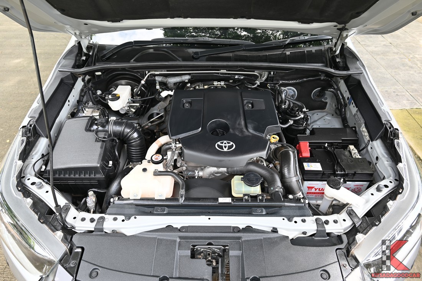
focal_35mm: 24
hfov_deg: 73.8
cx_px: 211
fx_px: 281
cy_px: 140
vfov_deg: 53.1
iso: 125
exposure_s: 1/30
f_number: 6.3
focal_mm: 24
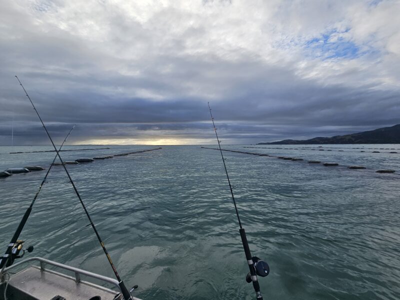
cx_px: 200
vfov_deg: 89.9
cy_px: 150
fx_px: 150
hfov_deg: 106.2
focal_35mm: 13
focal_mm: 2.2
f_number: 2.2
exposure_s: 1/1864
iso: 50
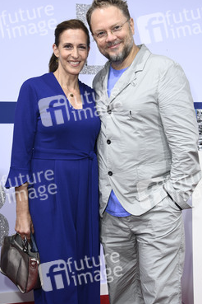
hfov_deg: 26.0
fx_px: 438
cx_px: 104
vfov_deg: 38.2
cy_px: 148
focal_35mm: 52
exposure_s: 1/200
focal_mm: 48
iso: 800
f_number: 5.6
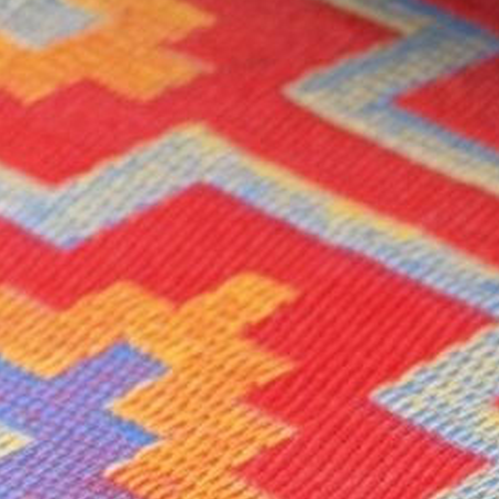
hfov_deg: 4.3
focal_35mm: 399
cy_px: -1145
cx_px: 1112
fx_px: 6507
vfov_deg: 4.2
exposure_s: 1/286
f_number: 1.78
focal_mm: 6.76
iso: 64
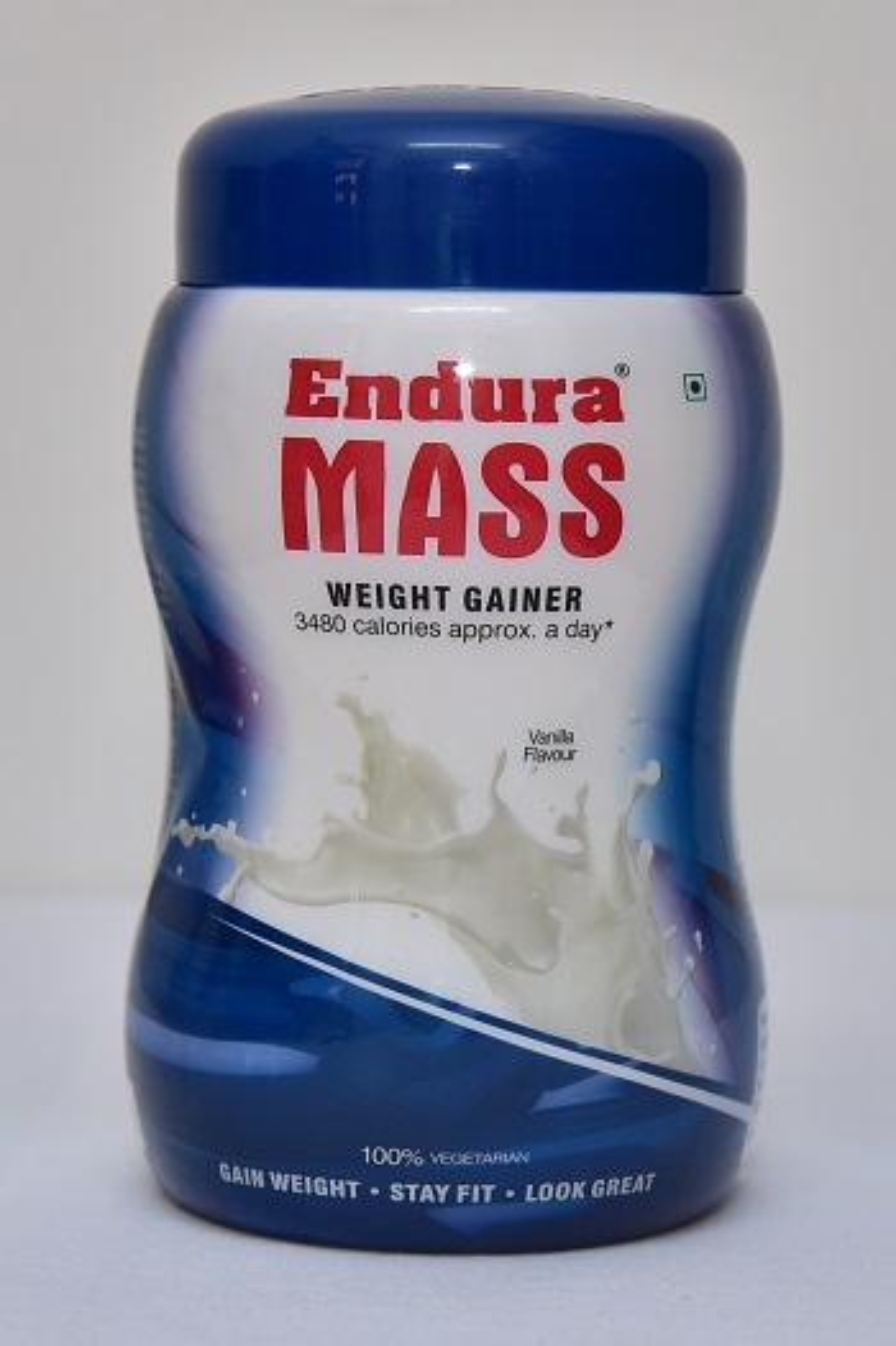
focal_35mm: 70
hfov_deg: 19.4
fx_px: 2617
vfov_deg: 28.9
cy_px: 673
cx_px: 448
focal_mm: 70
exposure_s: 1/160
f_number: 5
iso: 1600
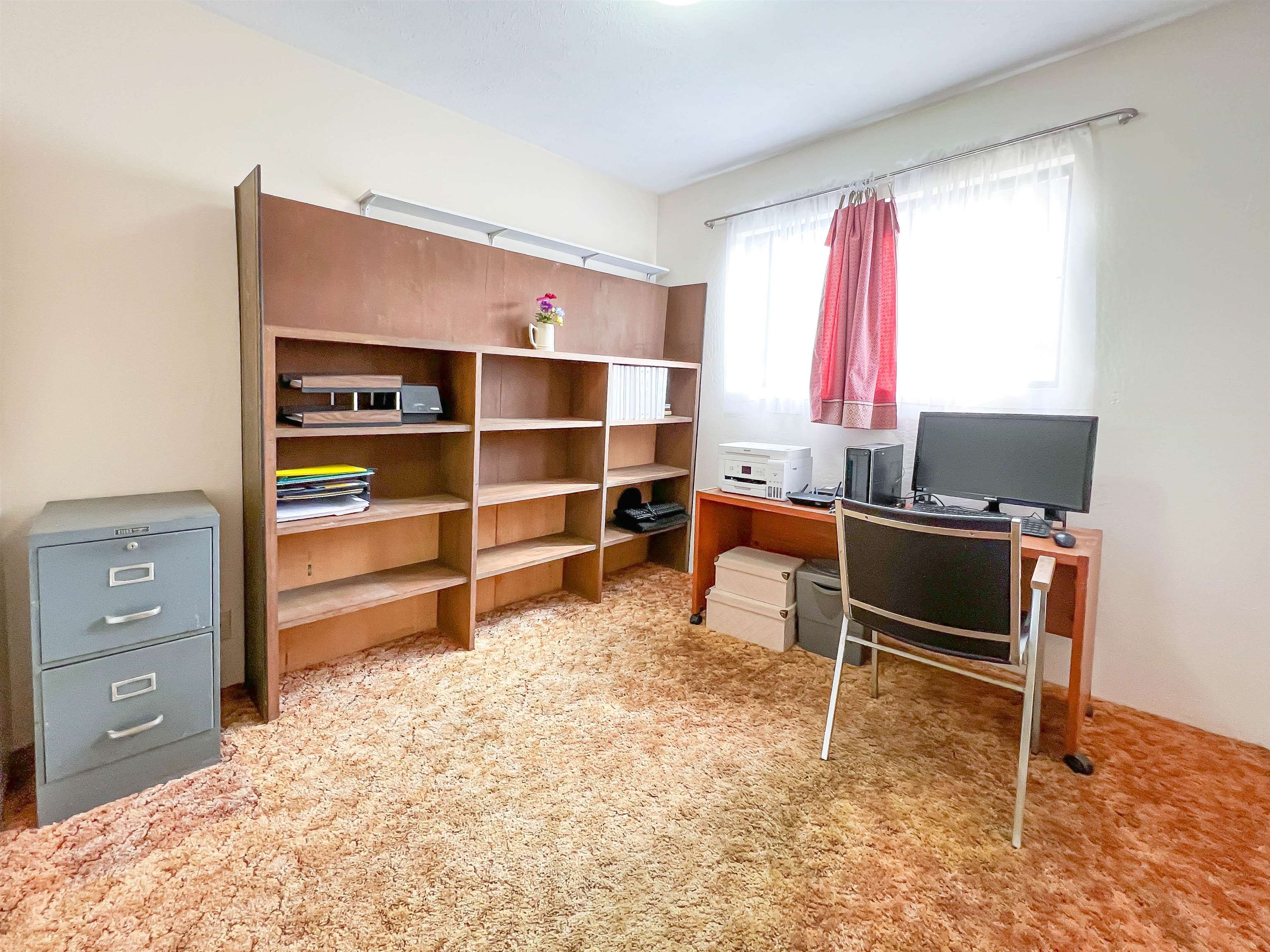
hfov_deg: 106.2
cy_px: 476
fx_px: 477
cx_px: 635
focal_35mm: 13
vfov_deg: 89.9
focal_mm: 1.57
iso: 250
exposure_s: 1/60
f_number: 1.8
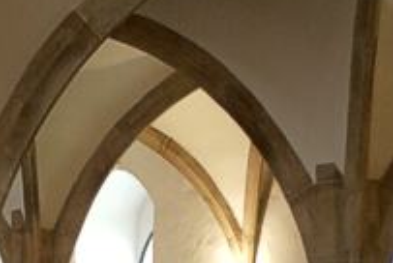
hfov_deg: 16.7
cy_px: 348
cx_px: -4
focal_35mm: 120
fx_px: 1312
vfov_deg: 11.2
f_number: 2.8
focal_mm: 28
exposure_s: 1/50
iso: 250
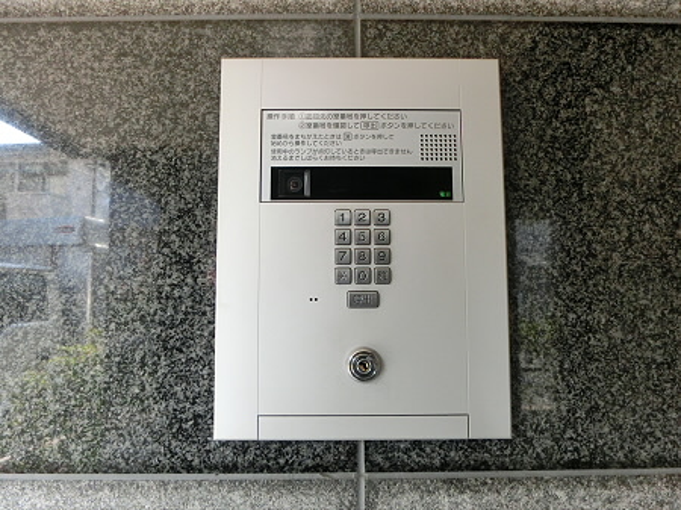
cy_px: 255
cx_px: 340
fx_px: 472
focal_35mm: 24
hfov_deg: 71.6
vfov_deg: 56.8
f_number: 3
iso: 320
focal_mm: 4.24
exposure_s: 1/125
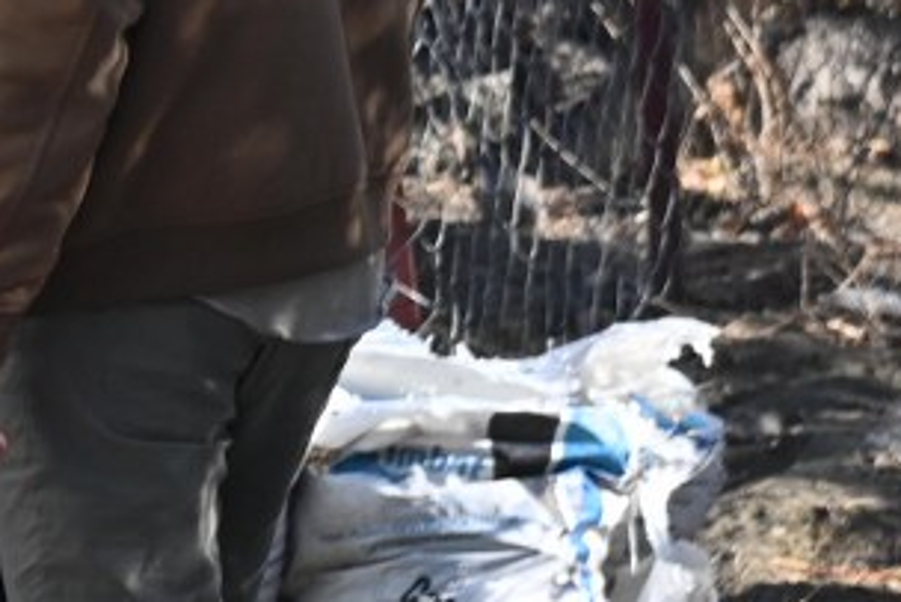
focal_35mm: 631
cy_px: -114
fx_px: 15799
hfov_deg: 3.2
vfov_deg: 2.2
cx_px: -1046
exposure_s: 1/1000
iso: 800
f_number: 8
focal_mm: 120
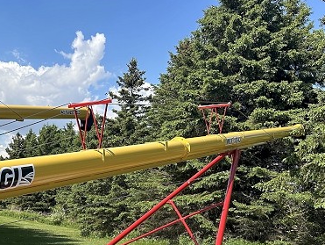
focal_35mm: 56
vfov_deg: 25.4
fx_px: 526
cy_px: 219
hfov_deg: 32.2
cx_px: 18
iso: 50
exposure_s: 1/3077
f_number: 1.5
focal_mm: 5.7
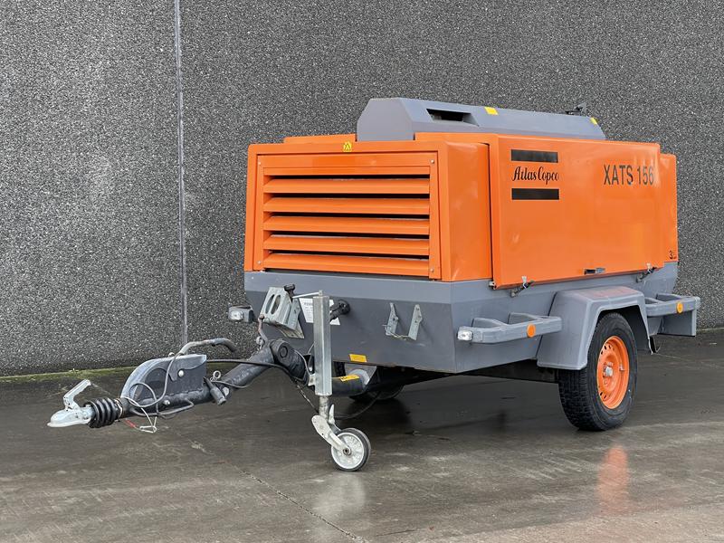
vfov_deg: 22.9
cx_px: 362
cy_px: 272
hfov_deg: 30.3
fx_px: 1339
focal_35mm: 64
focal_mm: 7.5
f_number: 2.2
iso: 64
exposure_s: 1/99
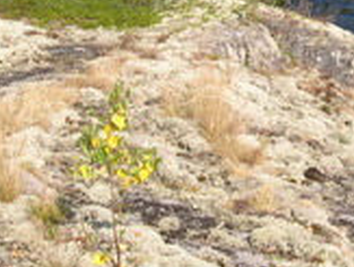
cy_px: -22
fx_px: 953
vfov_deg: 15.6
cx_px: 274
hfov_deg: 20.8
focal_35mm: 93
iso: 100
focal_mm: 8
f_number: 7.6
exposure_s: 1/136
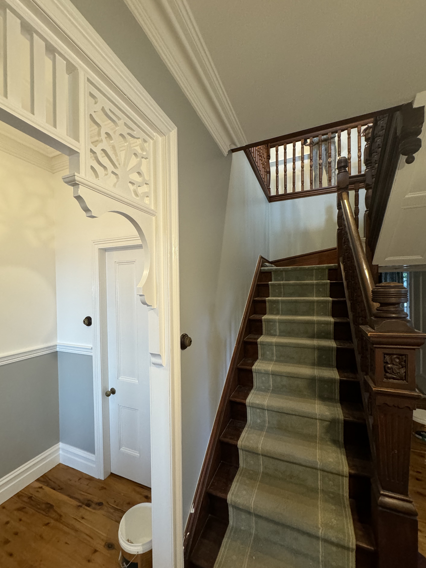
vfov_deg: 98.2
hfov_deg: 81.7
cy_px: 291
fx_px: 246
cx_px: 202
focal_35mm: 15
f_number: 2.2
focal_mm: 2.22
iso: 400
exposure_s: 1/50
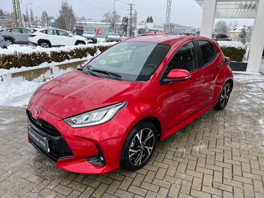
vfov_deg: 53.1
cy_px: 99
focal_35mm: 26
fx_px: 198
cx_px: 132
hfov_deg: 67.3
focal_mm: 5.1
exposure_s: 1/684
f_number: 1.6
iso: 50
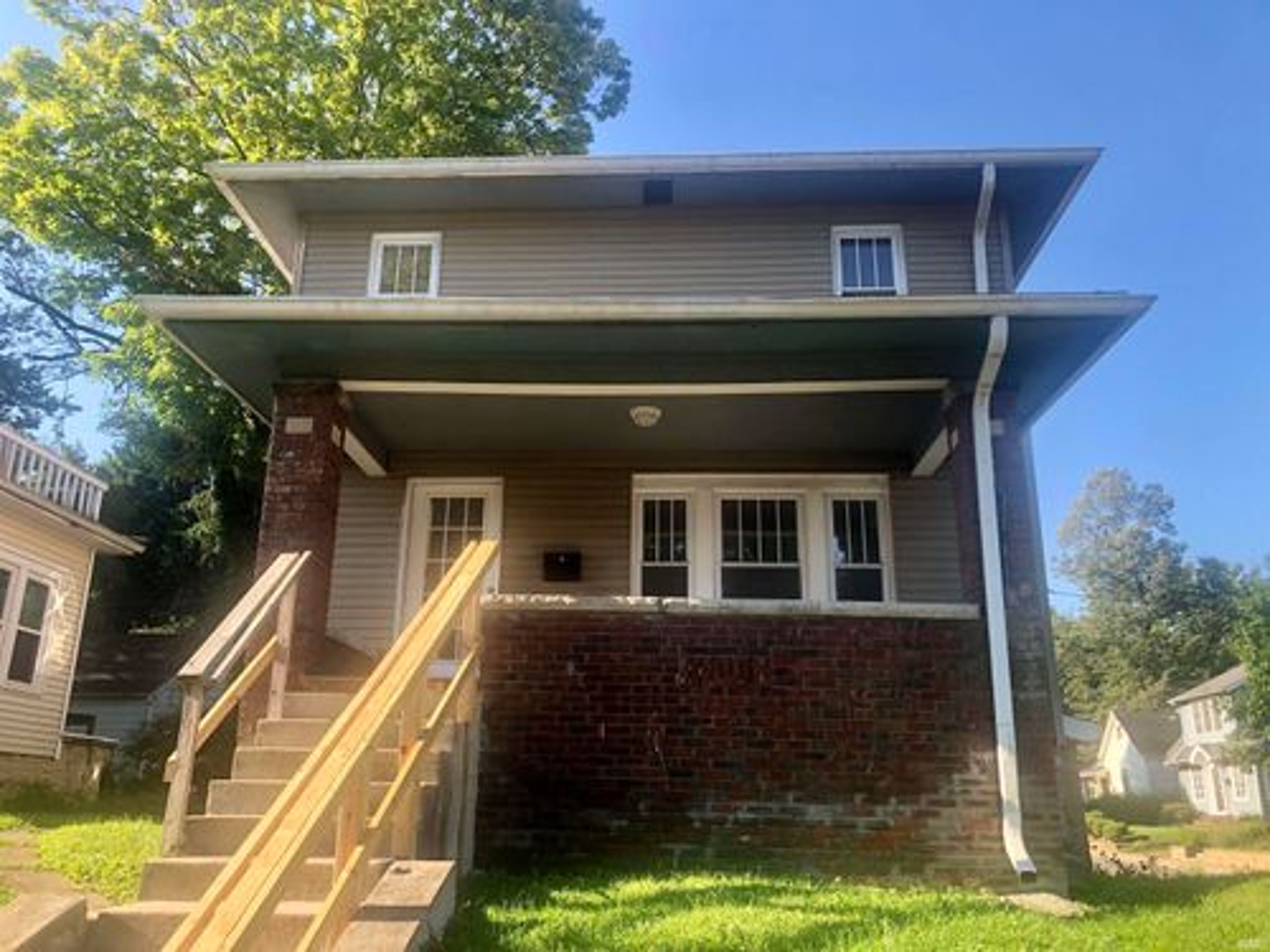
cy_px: 476
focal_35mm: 28
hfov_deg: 63.4
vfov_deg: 49.7
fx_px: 1027
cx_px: 635
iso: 20
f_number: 1.8
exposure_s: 1/395
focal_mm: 3.99
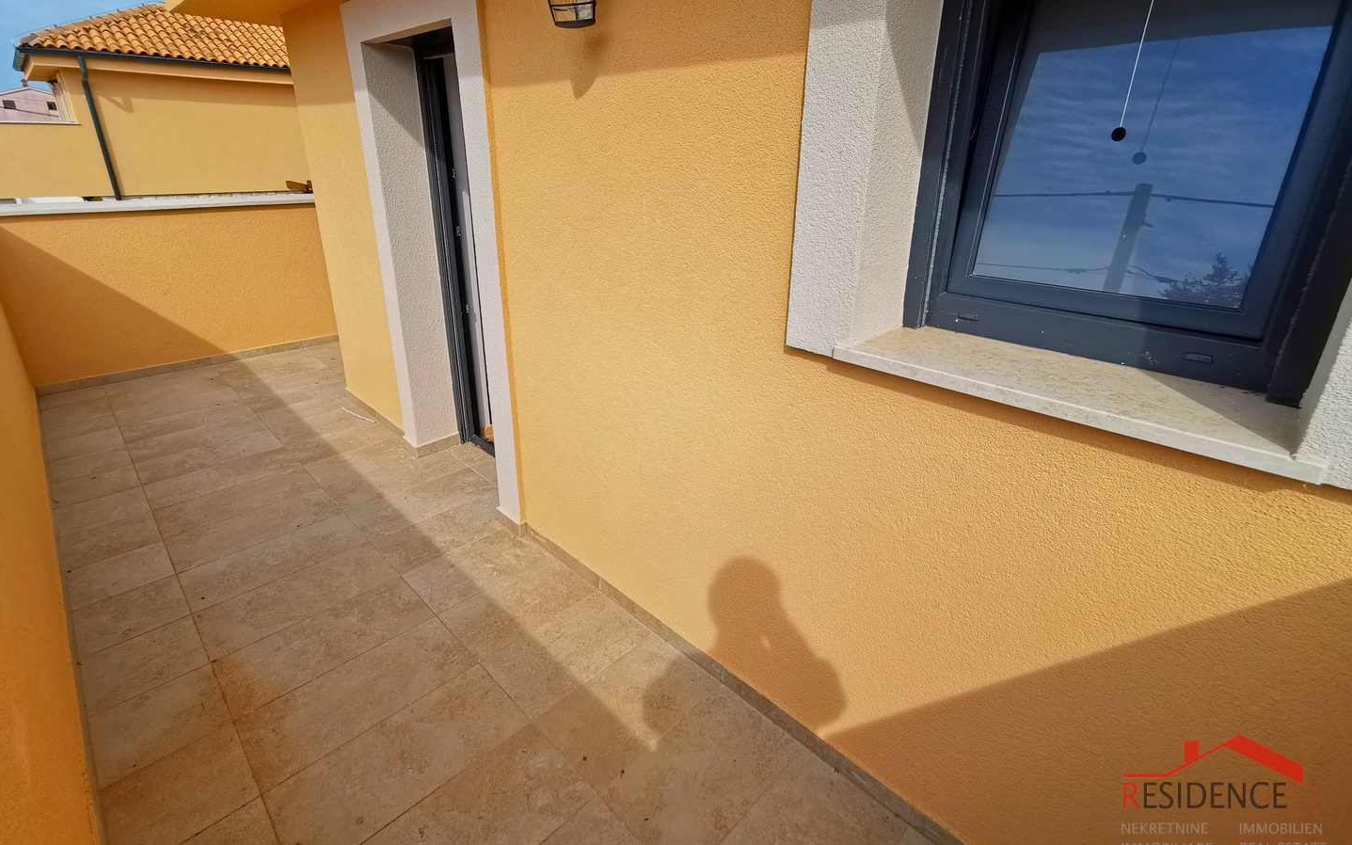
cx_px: 676
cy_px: 373
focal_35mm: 17
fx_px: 626
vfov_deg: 67.8
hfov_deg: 94.4
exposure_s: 1/1330
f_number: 2.2
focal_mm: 2.35
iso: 50
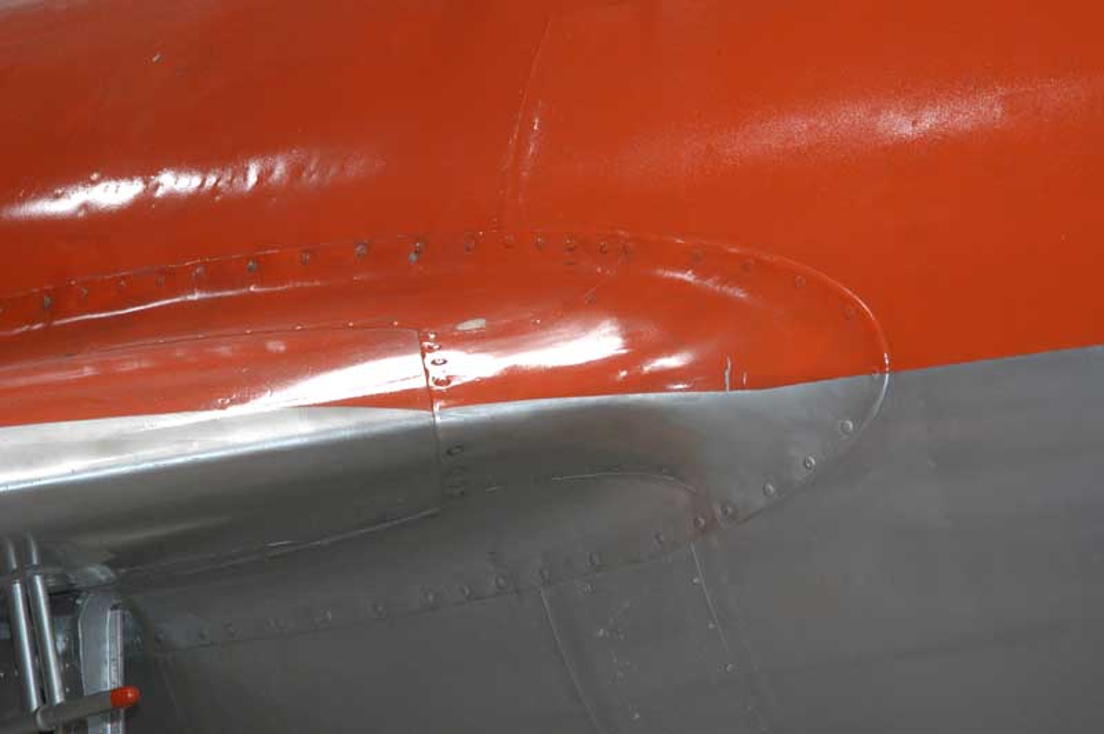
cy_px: 367
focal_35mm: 128
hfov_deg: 16.1
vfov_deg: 10.7
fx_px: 3907
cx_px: 552
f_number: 5
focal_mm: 85
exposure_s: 1/60
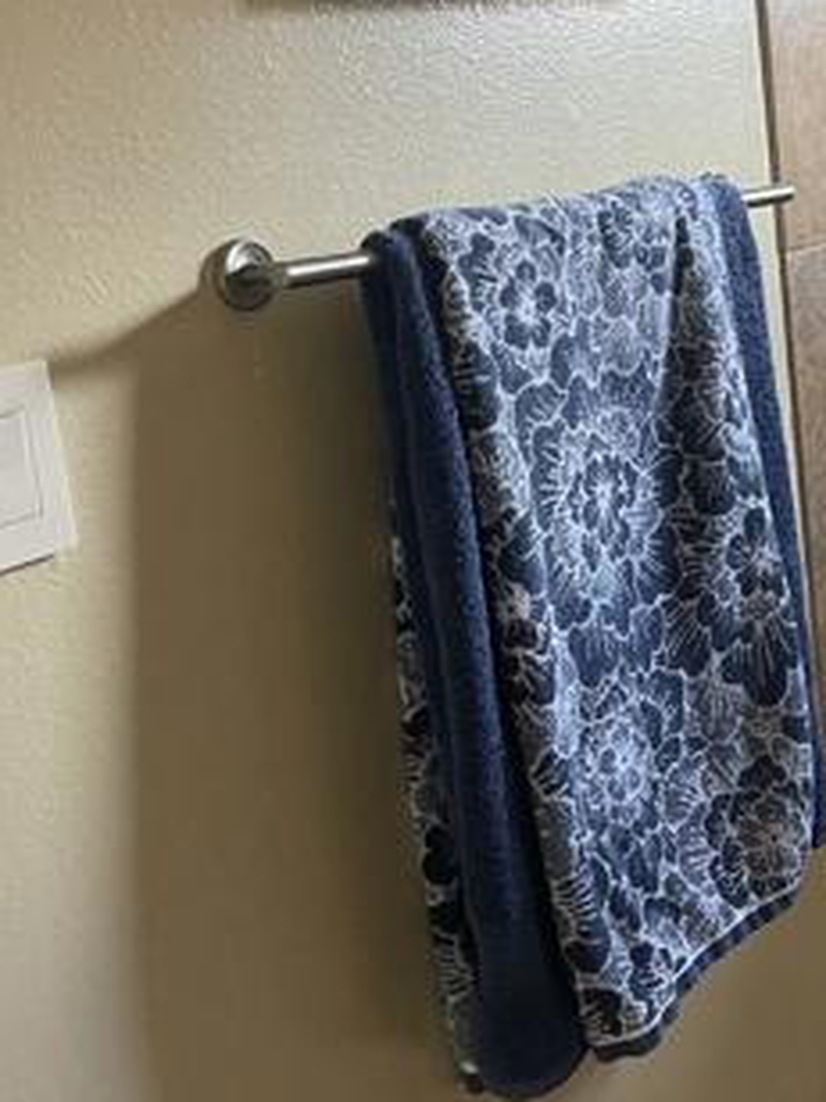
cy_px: 333
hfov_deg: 27.4
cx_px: 683
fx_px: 1654
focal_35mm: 52
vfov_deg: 36.3
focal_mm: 5.1
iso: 500
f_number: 1.6
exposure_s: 1/58
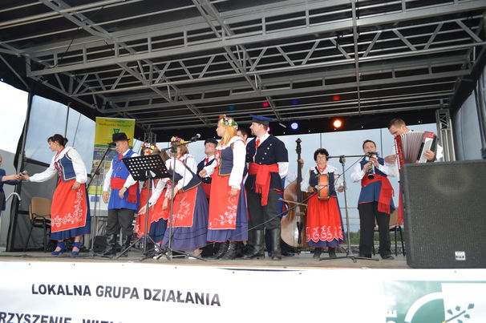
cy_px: 162
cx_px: 243
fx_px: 364
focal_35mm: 27
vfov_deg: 47.9
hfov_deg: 67.4
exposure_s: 1/125
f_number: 4
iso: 360
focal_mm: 18
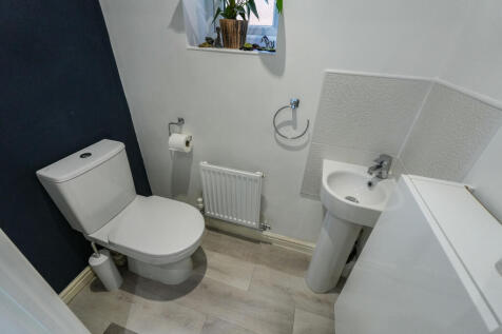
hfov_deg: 100.4
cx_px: 251
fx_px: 209
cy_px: 167
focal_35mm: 15
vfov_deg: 77.3
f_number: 4
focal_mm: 10
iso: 1000
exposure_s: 1/160
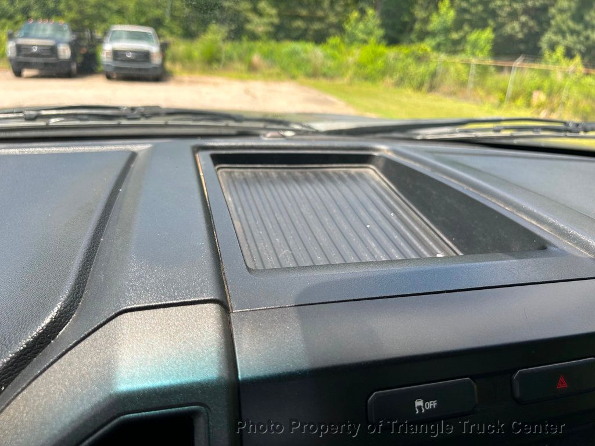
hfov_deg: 67.3
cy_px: 223
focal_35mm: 26
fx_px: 447
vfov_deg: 53.1
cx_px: 298
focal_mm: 5.7
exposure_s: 1/1068
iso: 50
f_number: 1.5
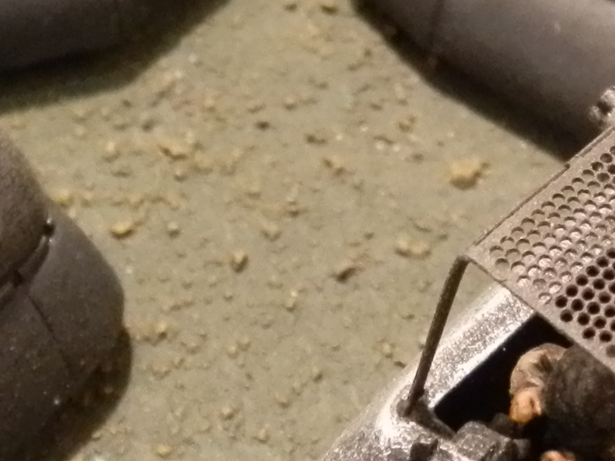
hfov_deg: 18.7
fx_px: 1866
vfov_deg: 13.4
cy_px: -191
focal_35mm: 105
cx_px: 292
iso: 400
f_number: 3.1
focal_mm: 5
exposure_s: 1/50
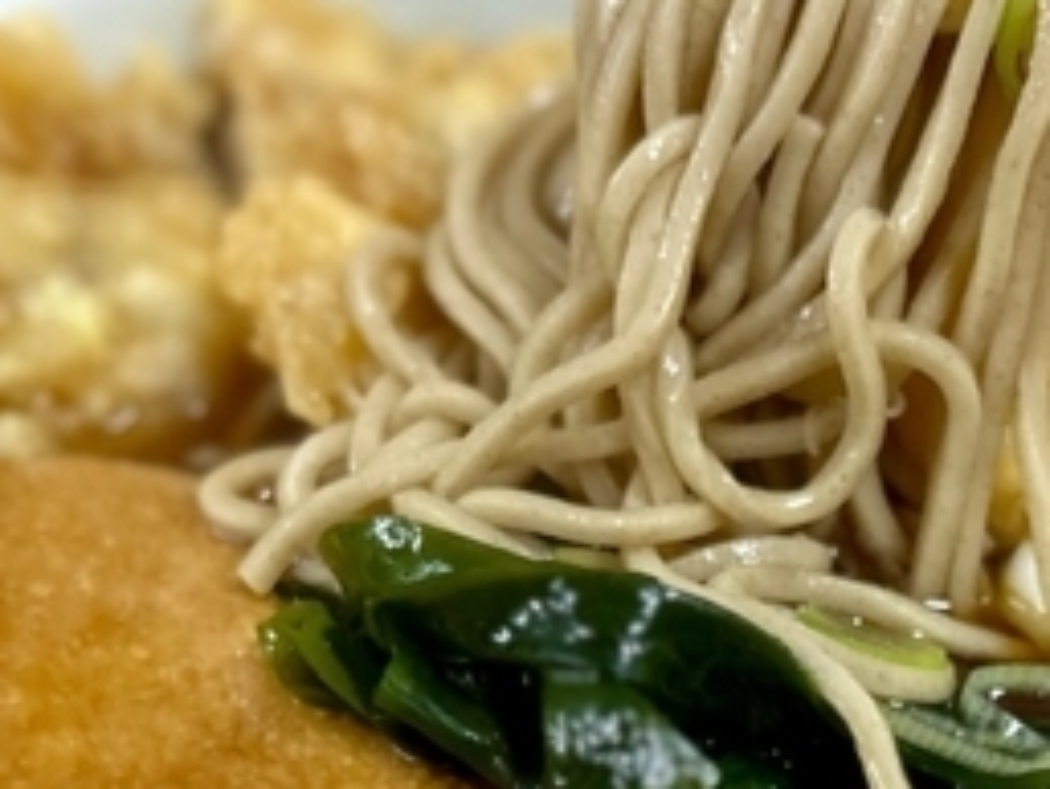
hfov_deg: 34.3
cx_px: 592
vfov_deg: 25.7
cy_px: 625
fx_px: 1699
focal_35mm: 56
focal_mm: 6.86
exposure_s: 1/100
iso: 125
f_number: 1.78
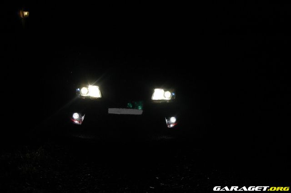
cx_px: 146
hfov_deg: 42.4
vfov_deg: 28.9
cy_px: 96
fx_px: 375
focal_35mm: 46
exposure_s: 1/250
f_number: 8
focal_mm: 31
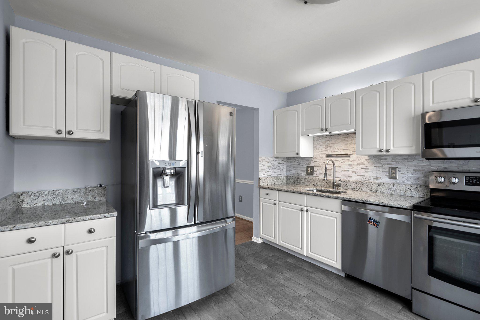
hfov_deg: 96.7
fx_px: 213
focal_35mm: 16
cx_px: 240
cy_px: 160
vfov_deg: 73.8
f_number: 8
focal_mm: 16
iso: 160
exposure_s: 1/4
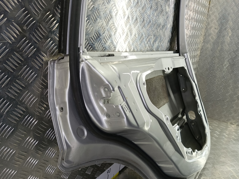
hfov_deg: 73.9
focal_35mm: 23
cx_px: 120
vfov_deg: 58.9
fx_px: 159
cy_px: 90
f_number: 1.6
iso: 106
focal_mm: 4.11
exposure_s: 1/50
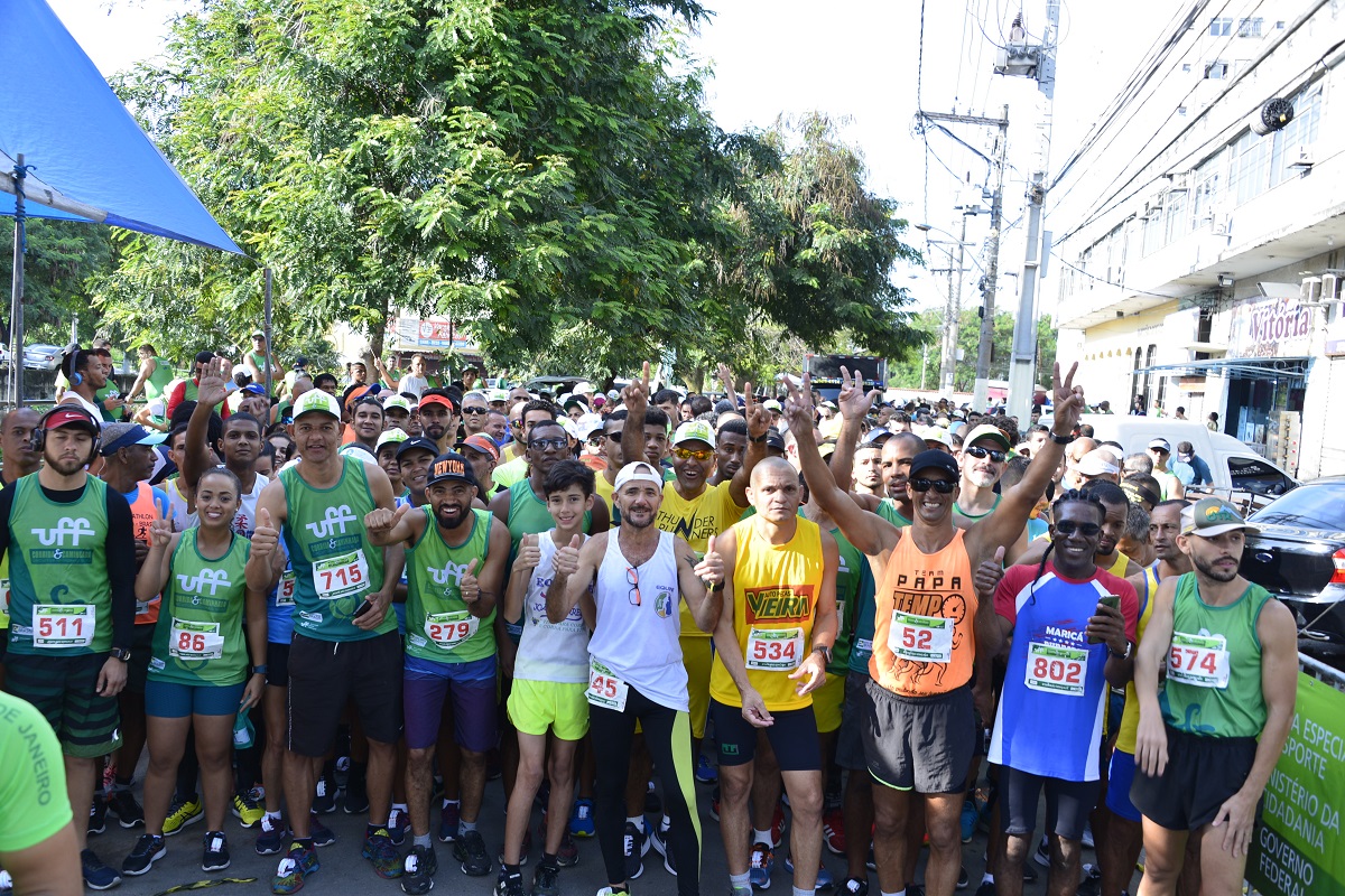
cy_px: 448
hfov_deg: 58.7
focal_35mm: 32
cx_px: 672
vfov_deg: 41.1
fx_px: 1195
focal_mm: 32
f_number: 5.6
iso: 125
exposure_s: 1/80
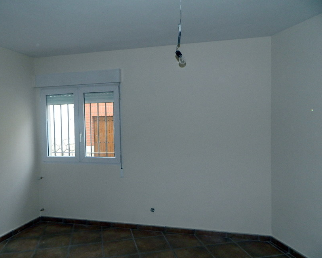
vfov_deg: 53.2
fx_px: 257
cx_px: 150
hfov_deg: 64.0
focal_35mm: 27
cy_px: 132
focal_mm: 4.5
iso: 200
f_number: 3.1
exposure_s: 1/30
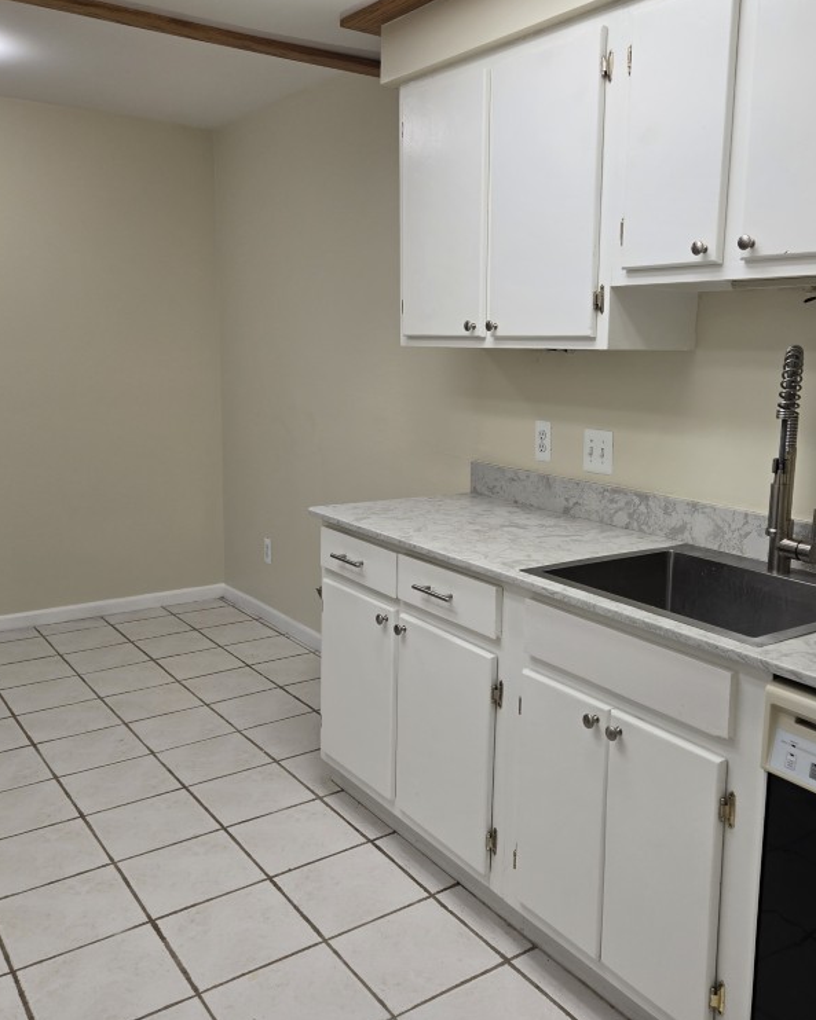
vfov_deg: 57.2
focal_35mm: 31
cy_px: 498
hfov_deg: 47.0
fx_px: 936
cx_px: 455
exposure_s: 1/120
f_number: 1.8
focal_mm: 5.4
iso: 40
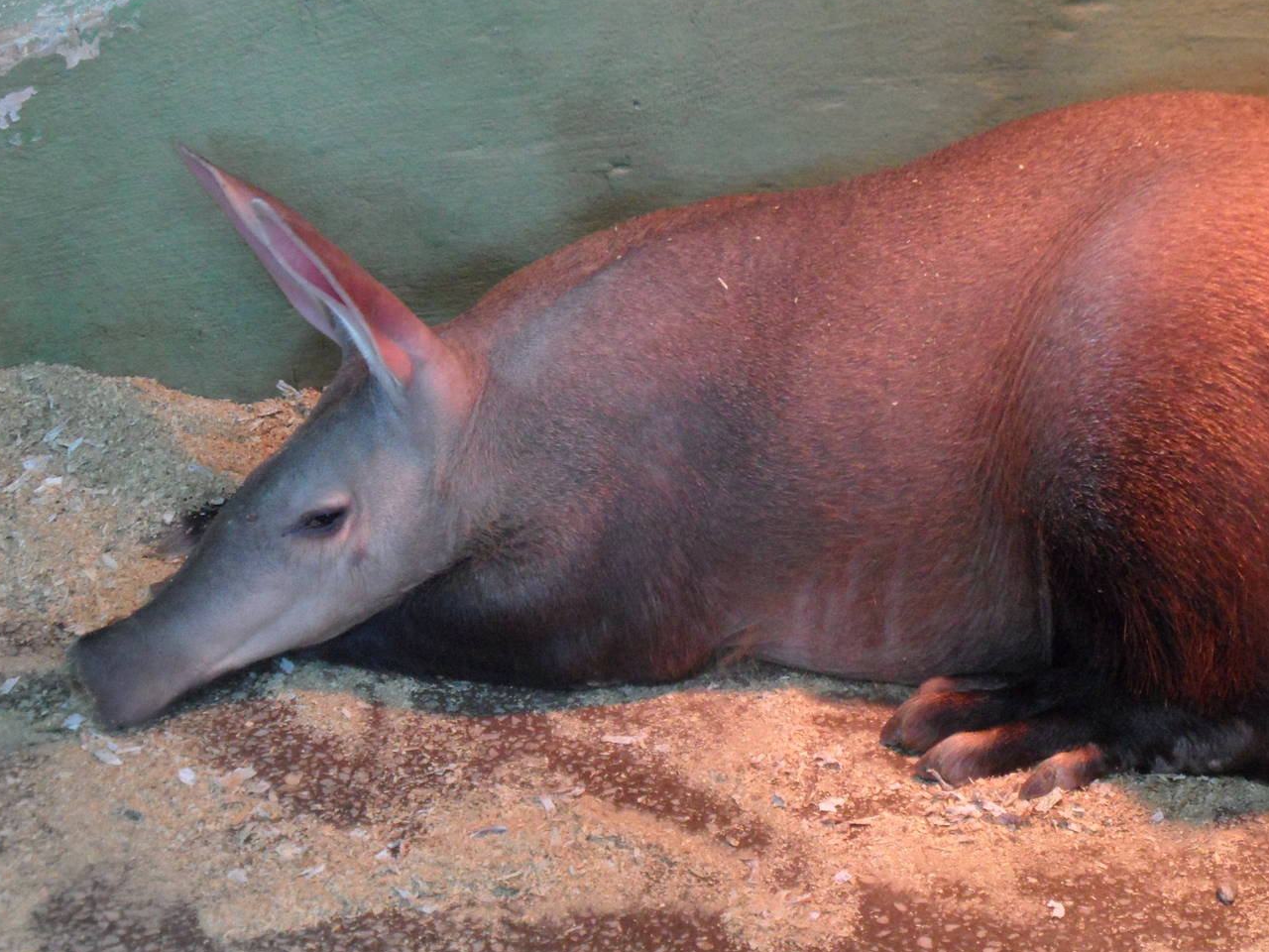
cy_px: 442
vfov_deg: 11.9
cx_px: 751
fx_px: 4582
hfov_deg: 15.8
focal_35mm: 125
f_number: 4.4
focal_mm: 16.3
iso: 400
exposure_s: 1/8
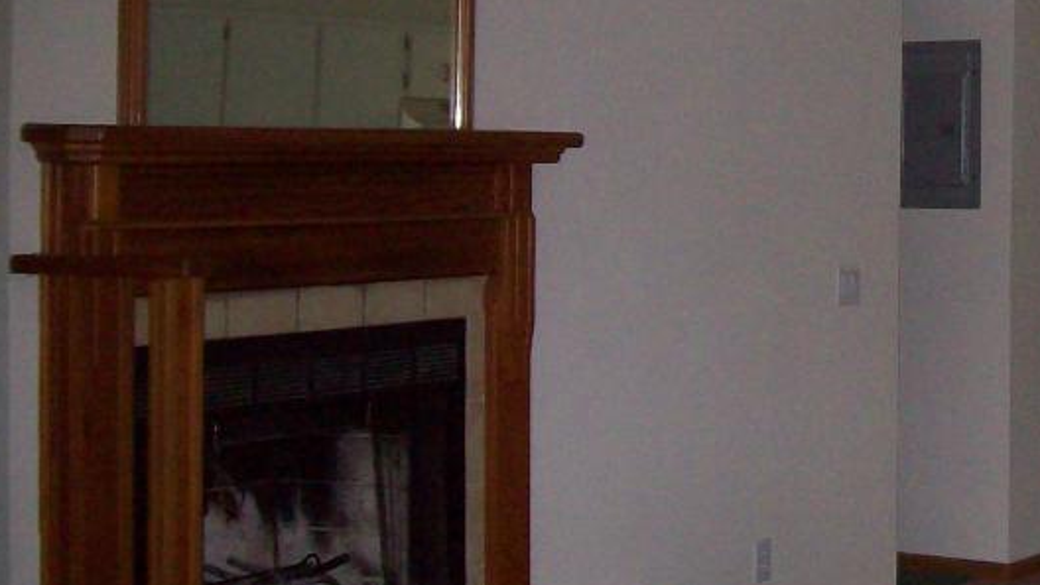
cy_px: 110
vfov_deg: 15.8
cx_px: 999
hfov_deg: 26.6
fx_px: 2096
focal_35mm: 76
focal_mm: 6
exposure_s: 1/64
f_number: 2.7
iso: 200
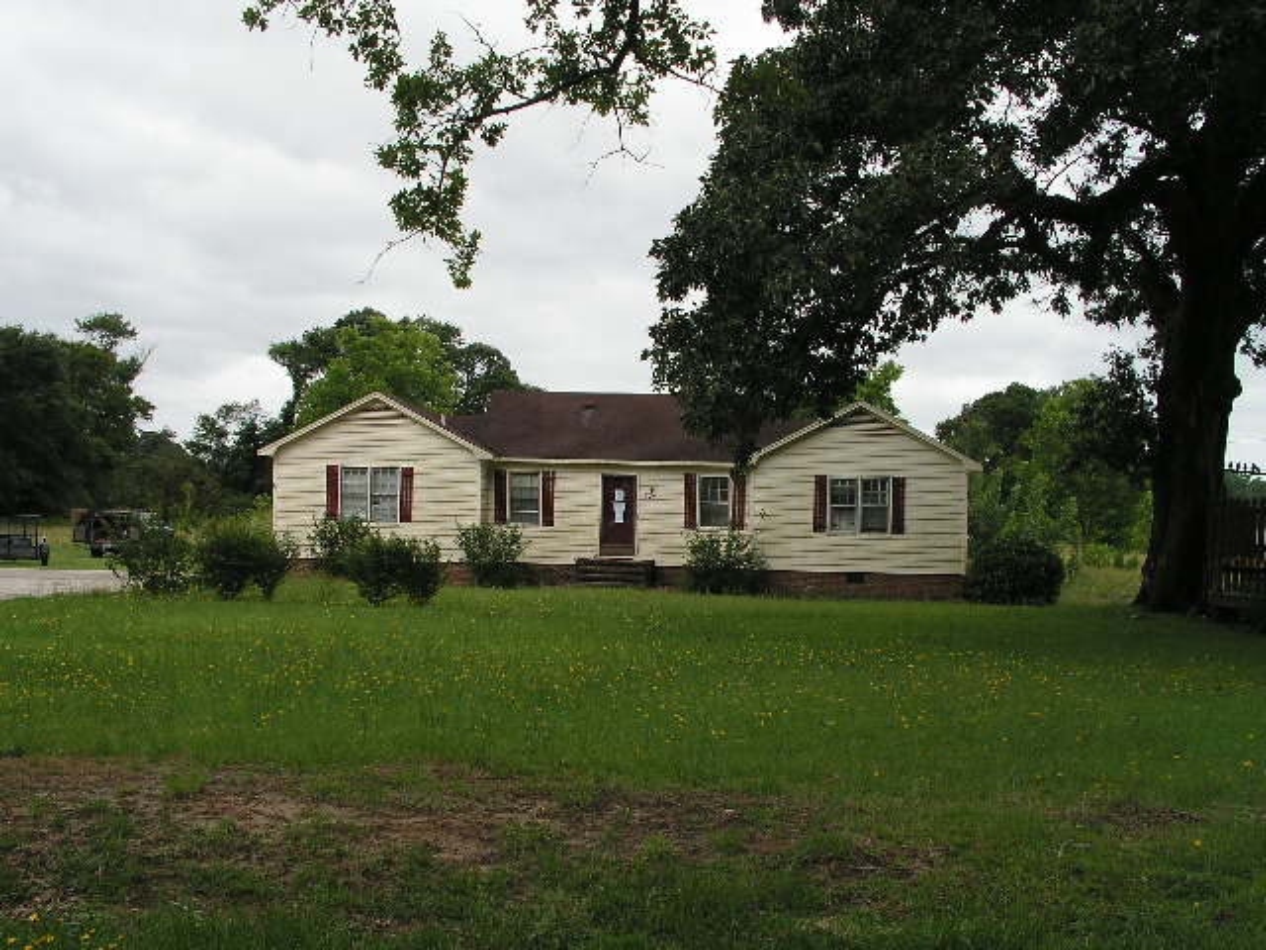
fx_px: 1755
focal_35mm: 48
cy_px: 475
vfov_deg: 30.3
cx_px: 633
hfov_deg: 39.7
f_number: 4.8
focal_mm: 8.1
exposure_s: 1/125
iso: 50
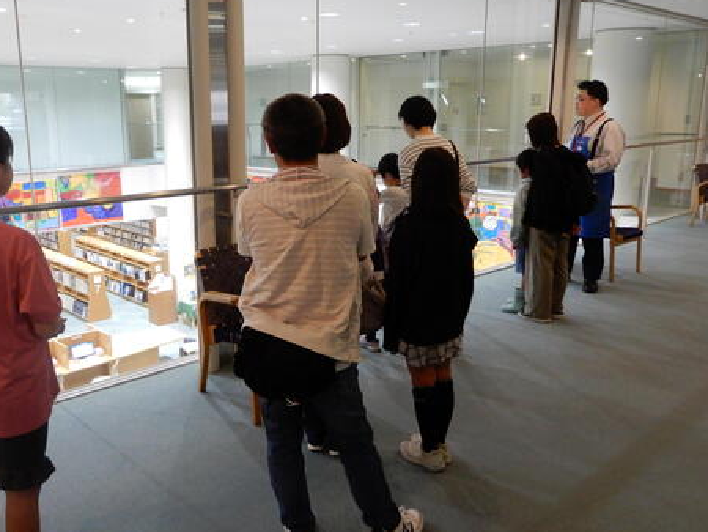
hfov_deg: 56.6
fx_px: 655
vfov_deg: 44.2
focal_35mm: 32
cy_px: 255
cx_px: 302
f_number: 3.4
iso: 400
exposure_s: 1/25
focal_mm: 4.3
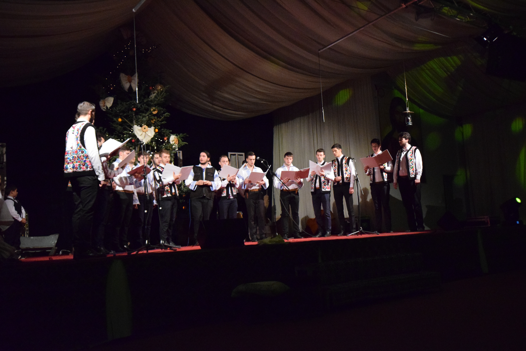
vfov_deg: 40.0
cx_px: 263
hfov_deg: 57.2
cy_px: 176
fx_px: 482
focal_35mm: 33
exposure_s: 1/80
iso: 8000
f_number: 5.6
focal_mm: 22
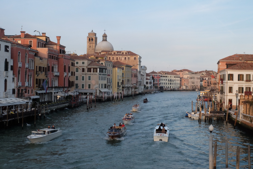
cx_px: 126
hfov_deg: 41.9
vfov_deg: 28.6
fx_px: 330
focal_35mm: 47
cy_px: 84
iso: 3200
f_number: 22
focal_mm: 31.1
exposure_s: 1/210
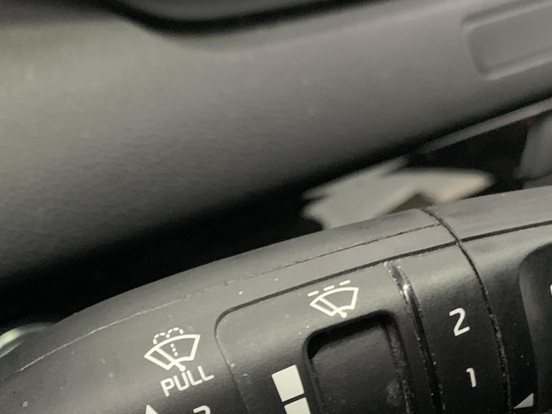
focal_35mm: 71
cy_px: 356
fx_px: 1132
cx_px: 234
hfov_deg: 27.4
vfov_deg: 20.4
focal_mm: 4.25
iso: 640
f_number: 1.8
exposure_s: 1/20
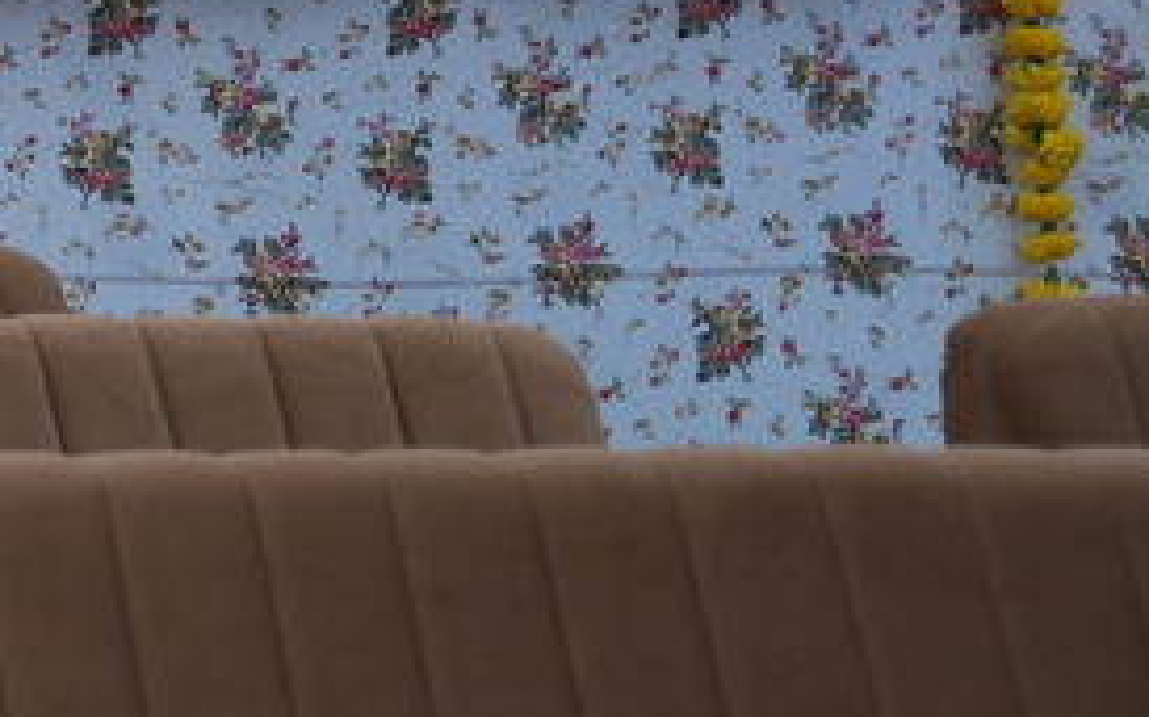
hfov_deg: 6.7
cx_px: -2365
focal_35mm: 284
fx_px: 8887
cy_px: -1099
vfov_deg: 4.5
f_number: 2.8
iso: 100
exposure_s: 1/100
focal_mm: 43.6
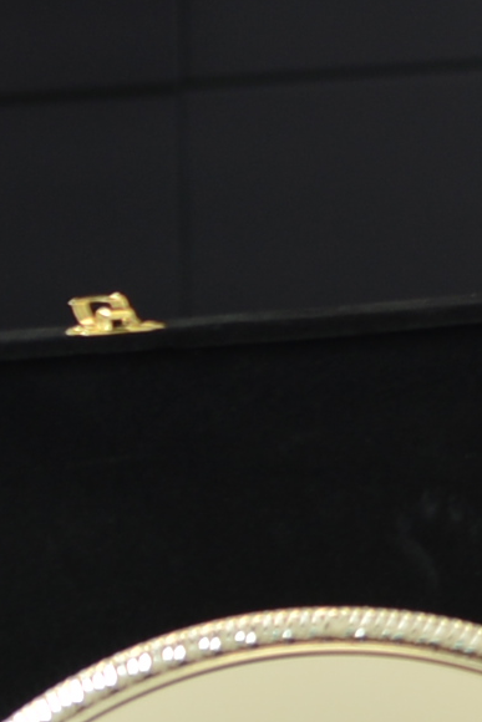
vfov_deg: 4.3
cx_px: 2816
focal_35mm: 476
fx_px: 9553
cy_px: -571
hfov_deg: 2.7
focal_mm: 50
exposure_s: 1/100
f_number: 4.5
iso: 100
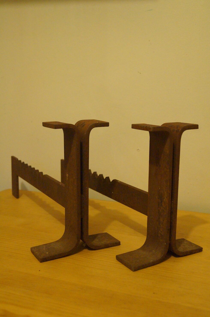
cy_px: 158
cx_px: 105
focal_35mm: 42
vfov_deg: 46.4
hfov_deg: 31.8
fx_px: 368
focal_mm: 28
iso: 3200
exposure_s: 1/30
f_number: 4.5
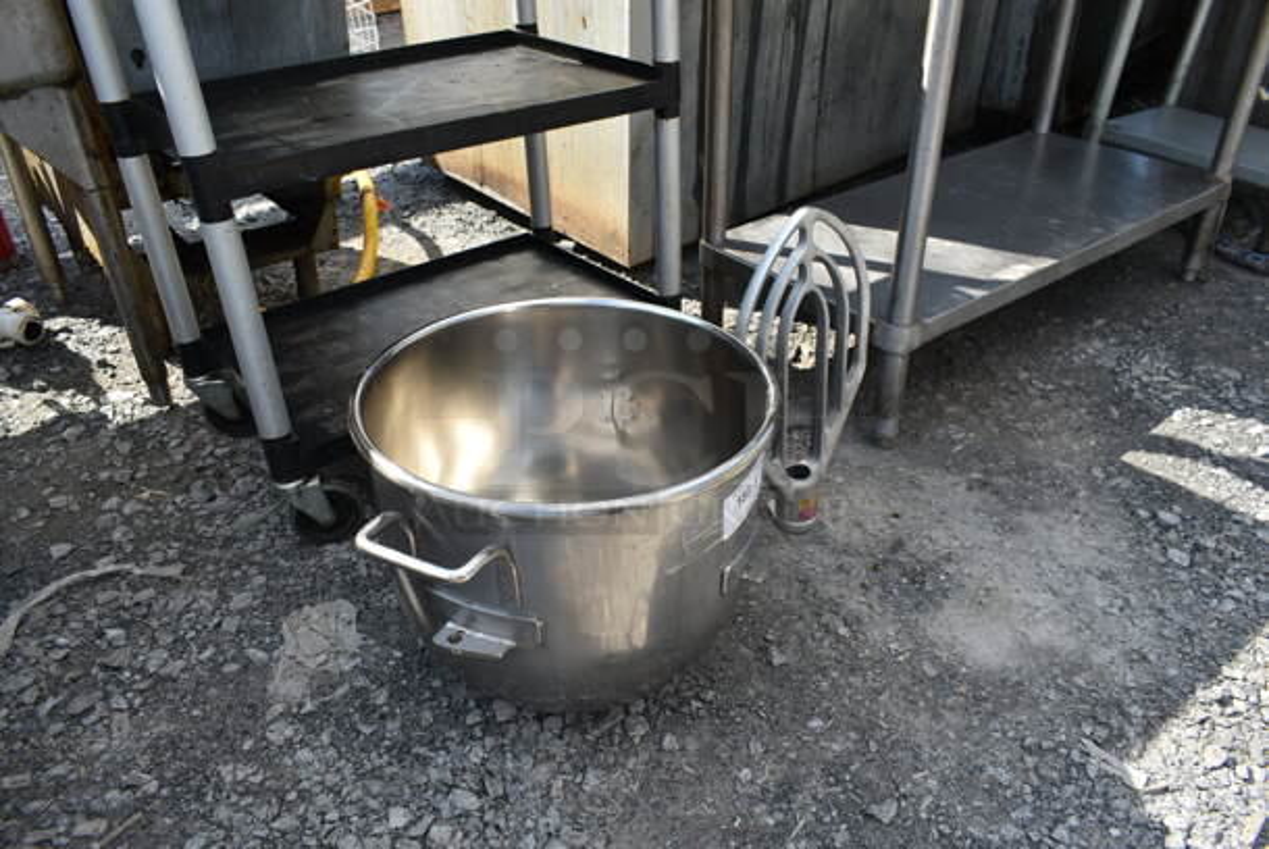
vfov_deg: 48.0
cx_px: 634
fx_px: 953
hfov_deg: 67.3
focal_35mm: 27
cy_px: 424
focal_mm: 18
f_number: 7.1
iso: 100
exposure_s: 1/200
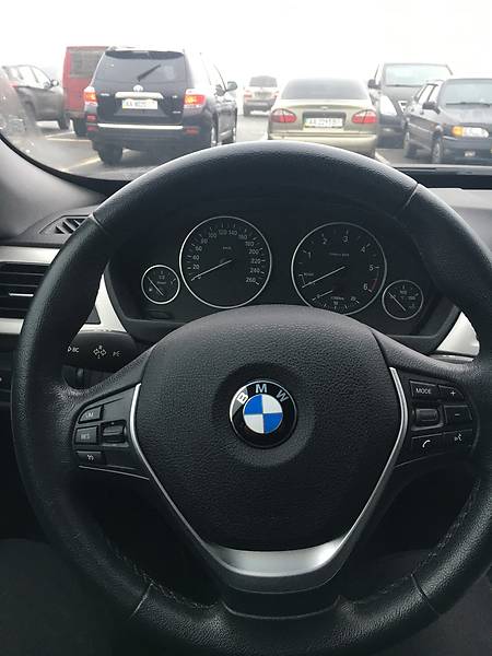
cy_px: 328
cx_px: 246
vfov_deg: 61.7
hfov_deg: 48.2
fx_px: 550
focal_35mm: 29
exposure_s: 1/33
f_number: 2.2
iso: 50
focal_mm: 4.2
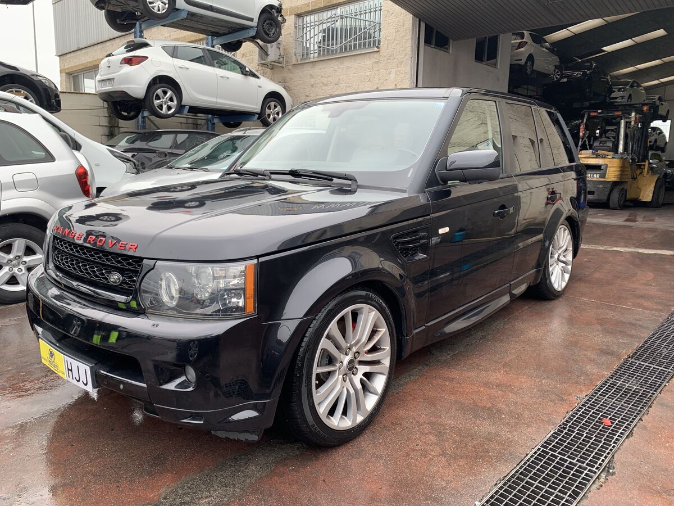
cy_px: 253
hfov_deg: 67.3
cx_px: 337
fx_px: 506
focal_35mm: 26
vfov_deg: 53.1
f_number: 1.8
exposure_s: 1/231
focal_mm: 4.25
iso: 25
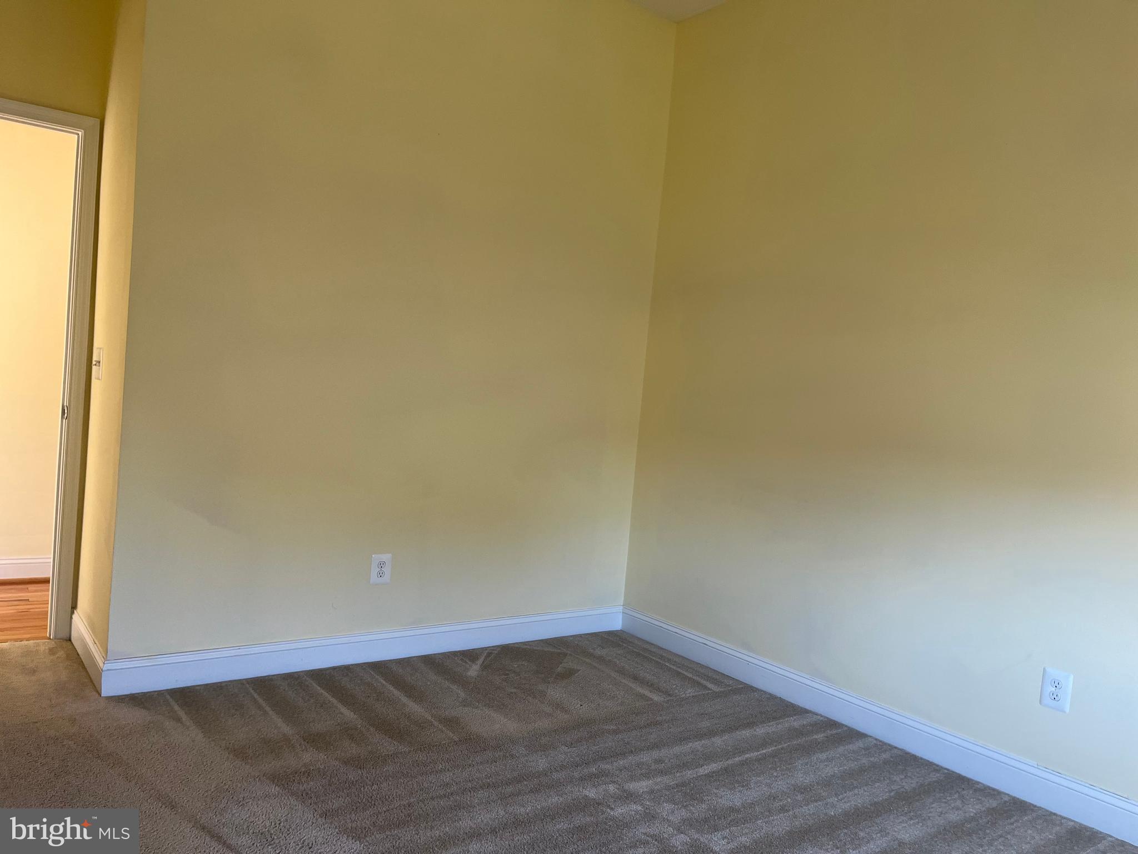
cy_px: 427
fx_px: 855
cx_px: 569
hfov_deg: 67.3
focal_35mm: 26
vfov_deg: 53.1
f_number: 1.6
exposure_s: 1/120
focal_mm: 5.1
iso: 125
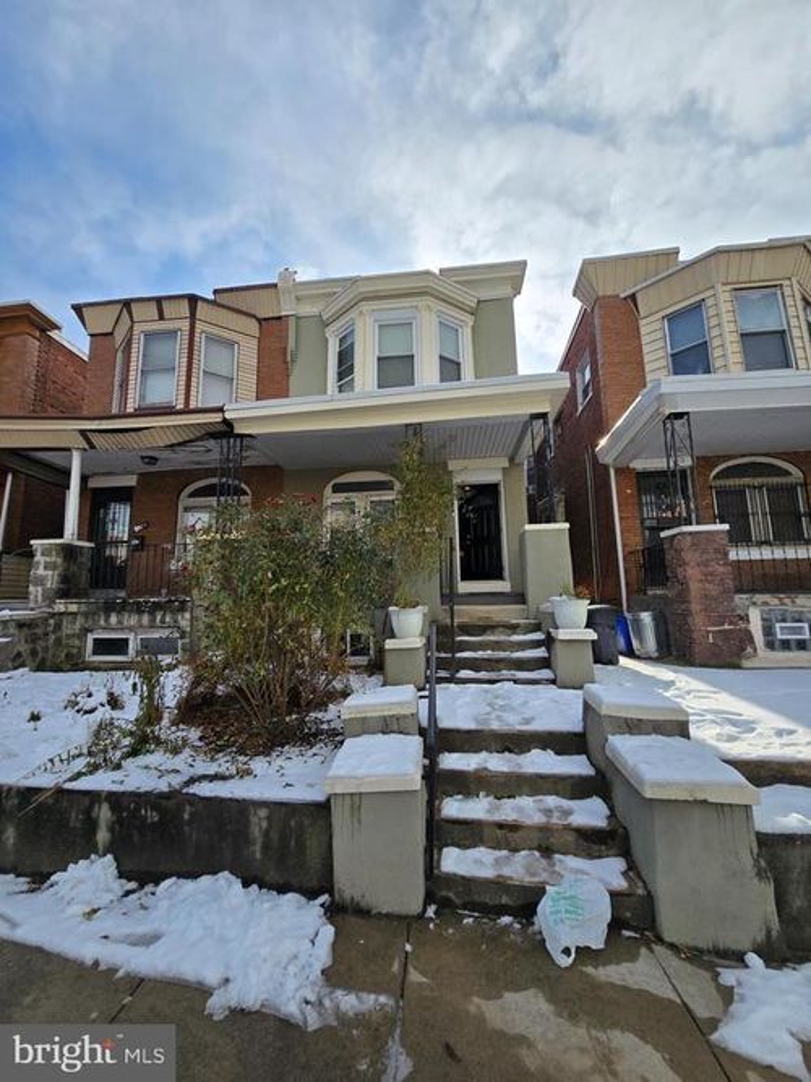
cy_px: 541
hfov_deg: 89.9
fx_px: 406
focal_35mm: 13
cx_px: 406
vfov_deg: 106.2
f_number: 2.2
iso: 50
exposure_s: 1/3042
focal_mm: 2.2
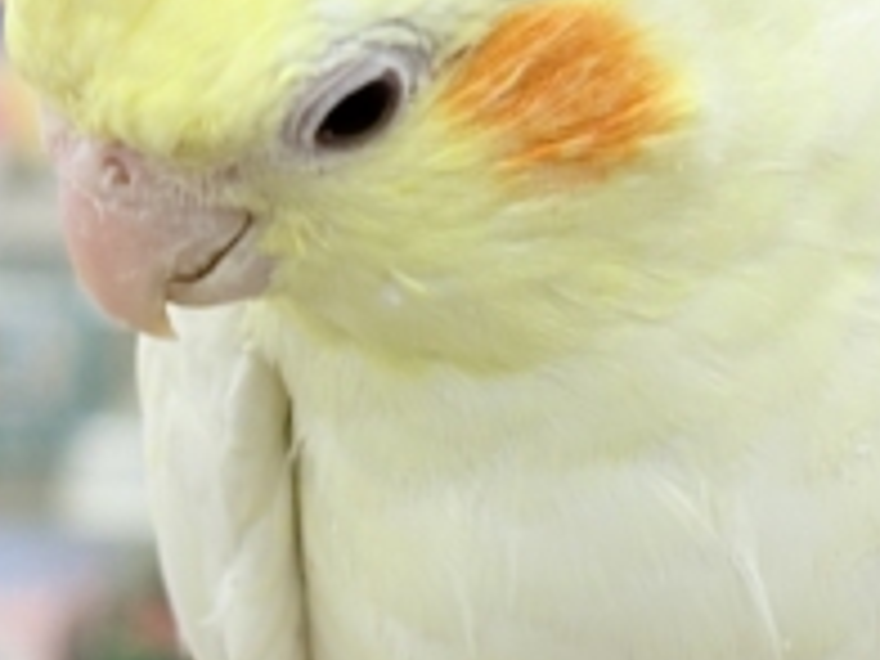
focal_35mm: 170
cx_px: 507
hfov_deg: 11.6
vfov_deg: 8.7
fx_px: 4322
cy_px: 319
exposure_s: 1/50
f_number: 1.6
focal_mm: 5.96
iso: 40
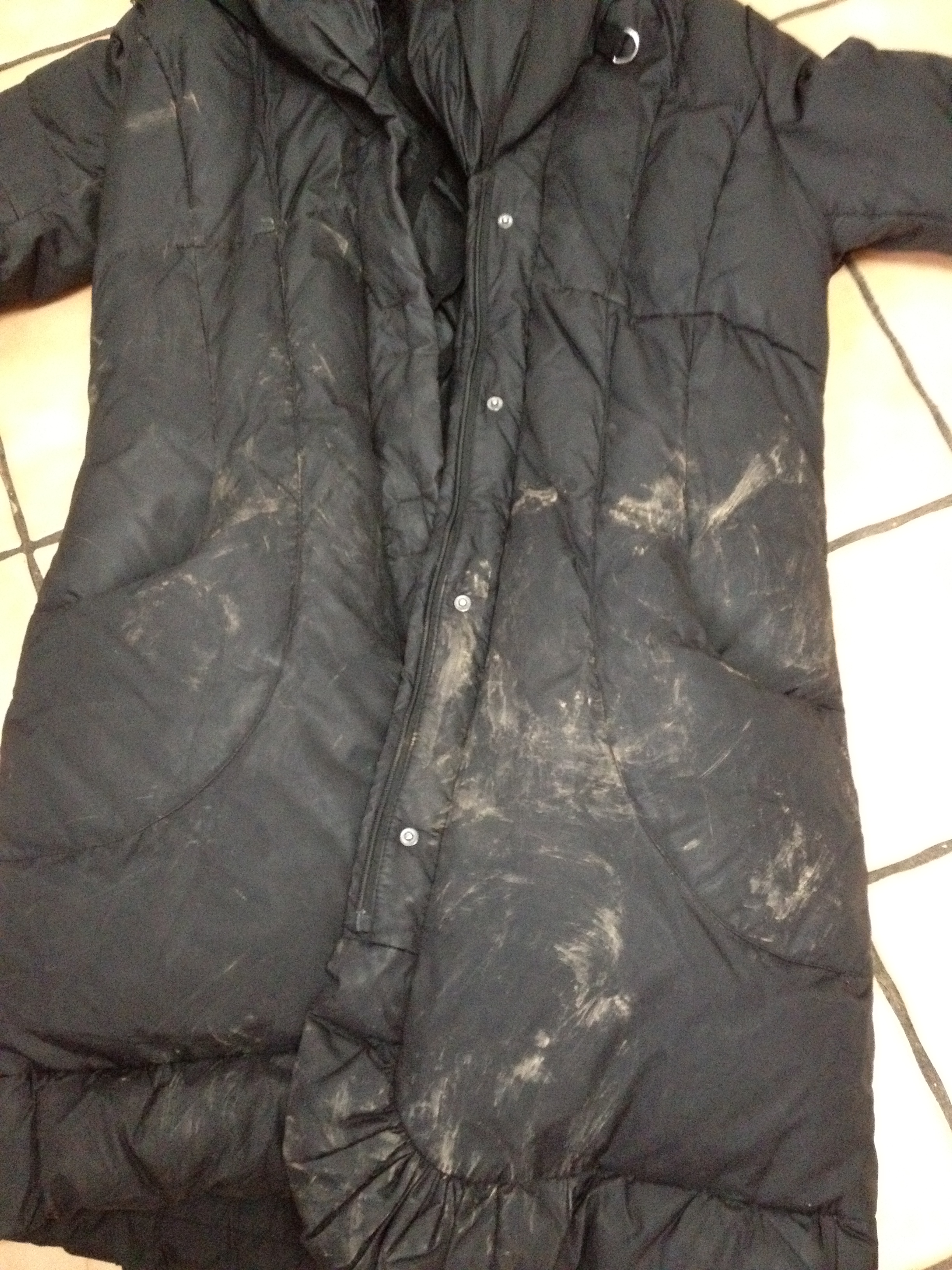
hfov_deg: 40.7
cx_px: 476
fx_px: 1283
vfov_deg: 52.6
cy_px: 635
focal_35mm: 35
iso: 640
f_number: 2.4
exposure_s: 1/15
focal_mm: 4.28
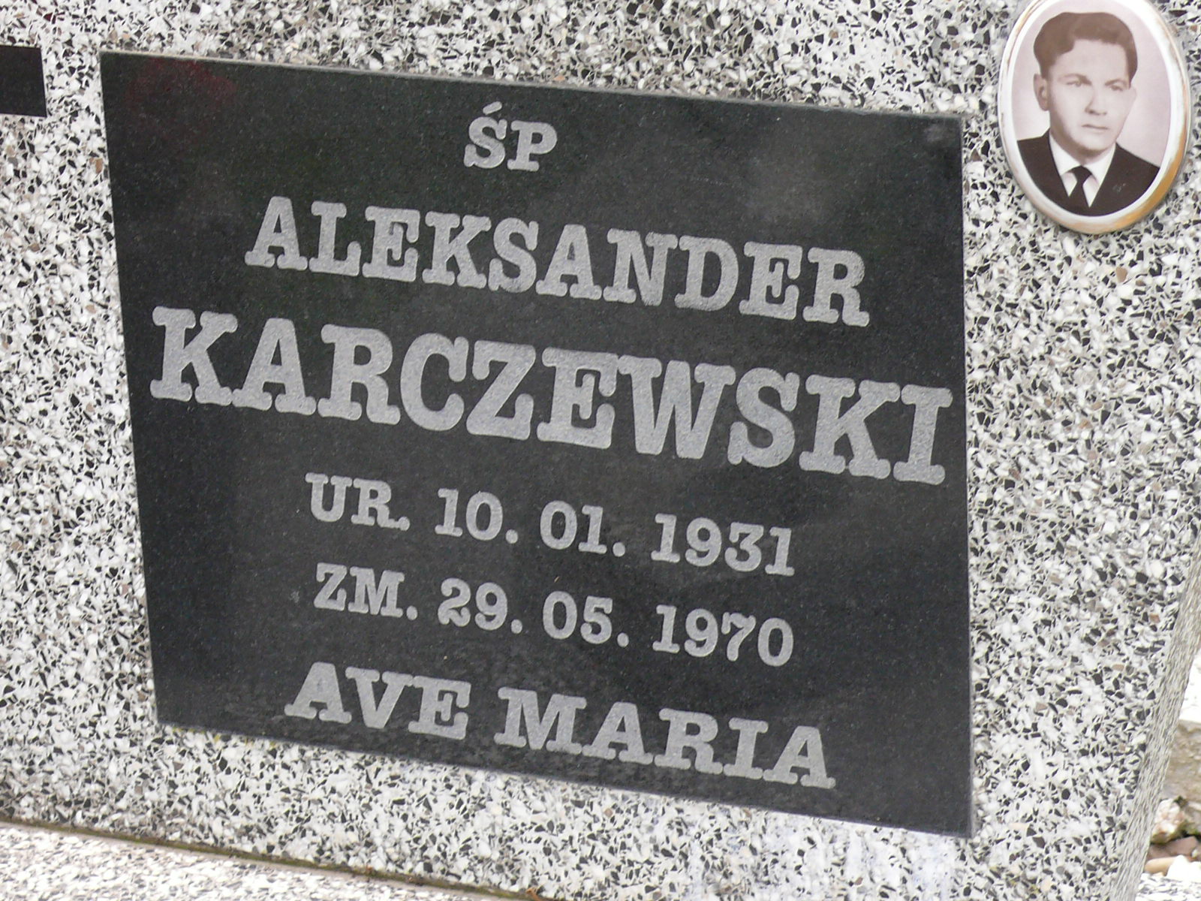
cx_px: 600
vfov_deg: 10.3
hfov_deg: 13.7
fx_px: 4996
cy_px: 450
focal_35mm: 144
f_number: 4
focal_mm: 17.2
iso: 100
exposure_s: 1/100
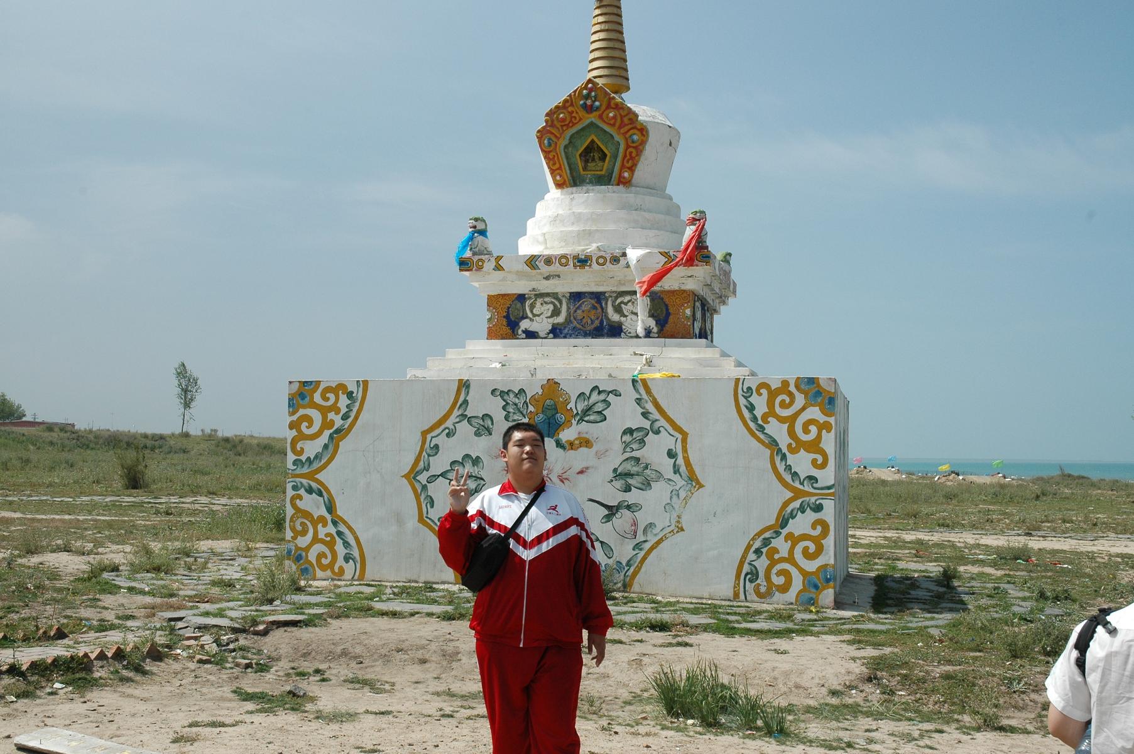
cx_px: 567
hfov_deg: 45.0
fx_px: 1369
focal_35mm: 44
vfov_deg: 30.8
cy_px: 377
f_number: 10
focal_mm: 29
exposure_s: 1/400
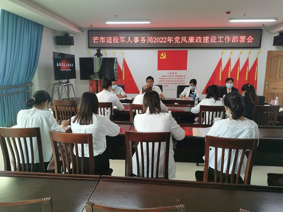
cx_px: 142
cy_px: 106
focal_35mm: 27
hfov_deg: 65.3
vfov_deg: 51.4
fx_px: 221
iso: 160
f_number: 1.8
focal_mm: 5.58
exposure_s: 1/100
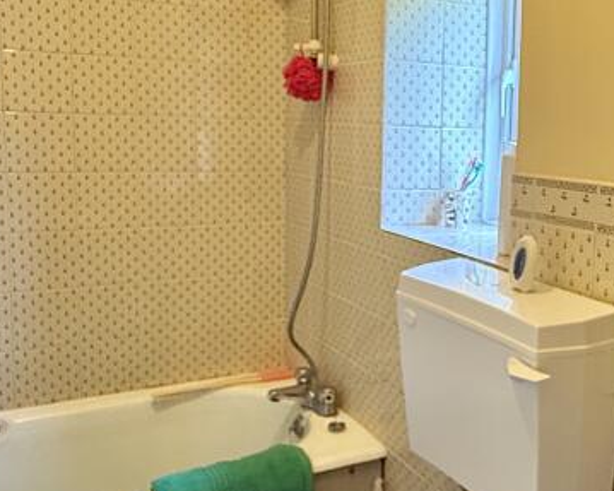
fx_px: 709
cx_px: 474
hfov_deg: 45.0
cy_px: 216
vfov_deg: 38.2
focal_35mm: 39
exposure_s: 1/50
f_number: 2.2
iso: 160
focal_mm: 2.22
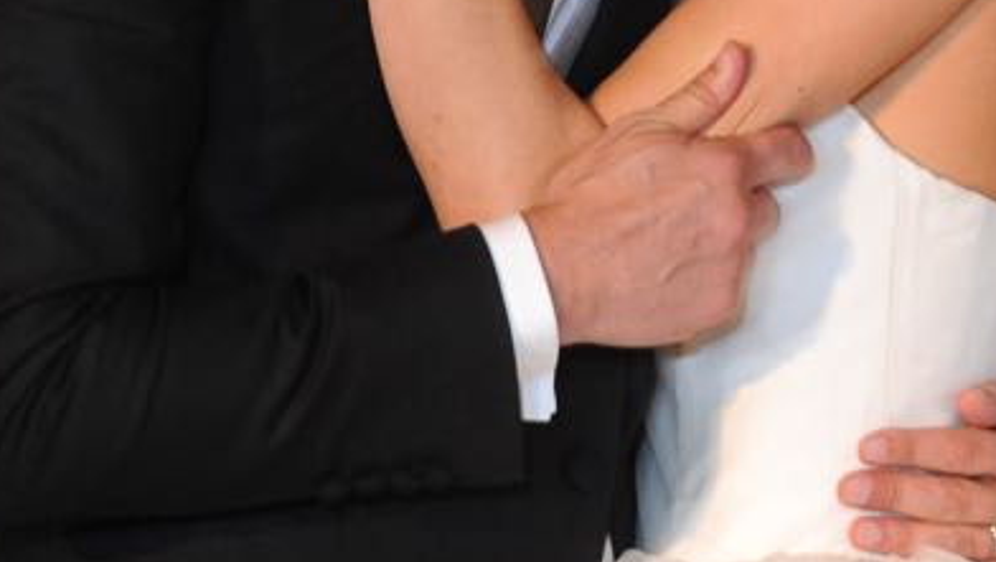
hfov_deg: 3.7
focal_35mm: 576
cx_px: 971
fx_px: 15220
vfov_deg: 2.1
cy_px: -244
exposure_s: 1/160
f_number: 2.8
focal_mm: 200
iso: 2500
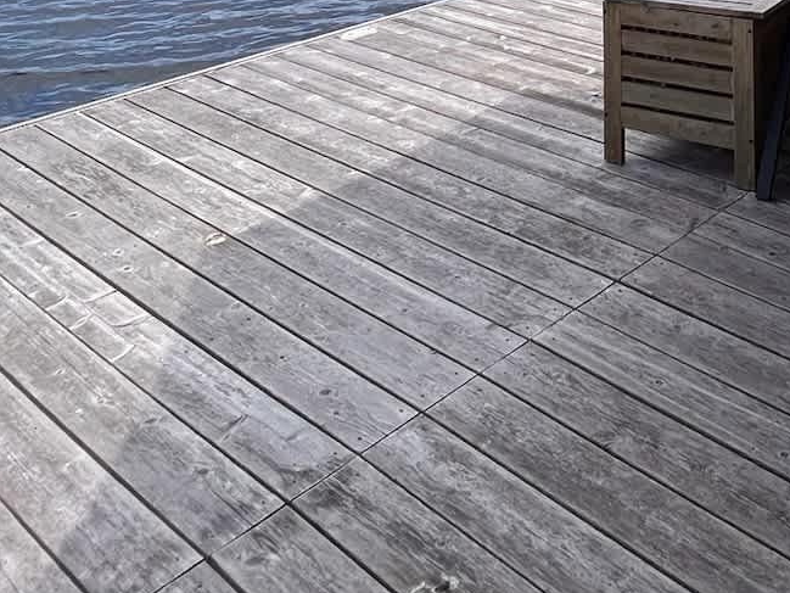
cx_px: 777
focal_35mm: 41
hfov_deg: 40.5
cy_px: -269
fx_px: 936
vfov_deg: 26.6
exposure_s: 1/1946
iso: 32
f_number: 1.8
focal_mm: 1.6
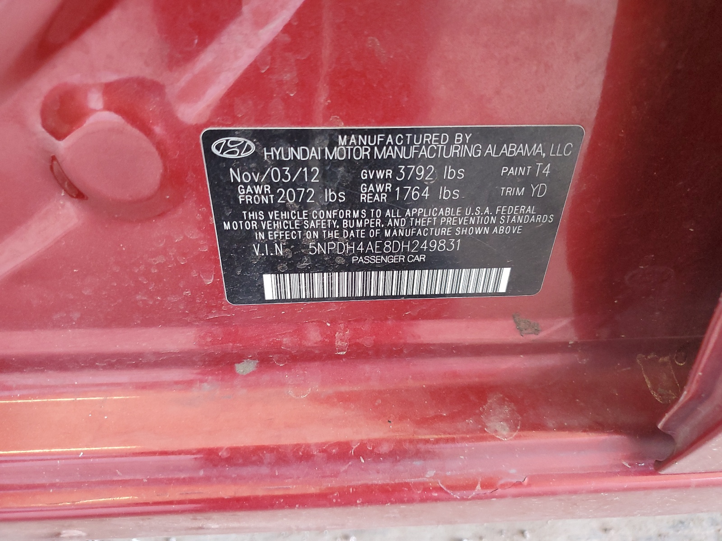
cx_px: 361
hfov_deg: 67.3
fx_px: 542
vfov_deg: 53.1
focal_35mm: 26
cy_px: 270
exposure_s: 1/60.2
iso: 233
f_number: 1.5
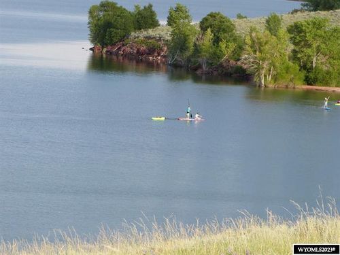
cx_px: 170
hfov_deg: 8.6
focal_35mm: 230
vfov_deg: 6.5
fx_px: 2259
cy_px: 128
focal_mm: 37.7
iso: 100
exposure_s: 1/320
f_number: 4
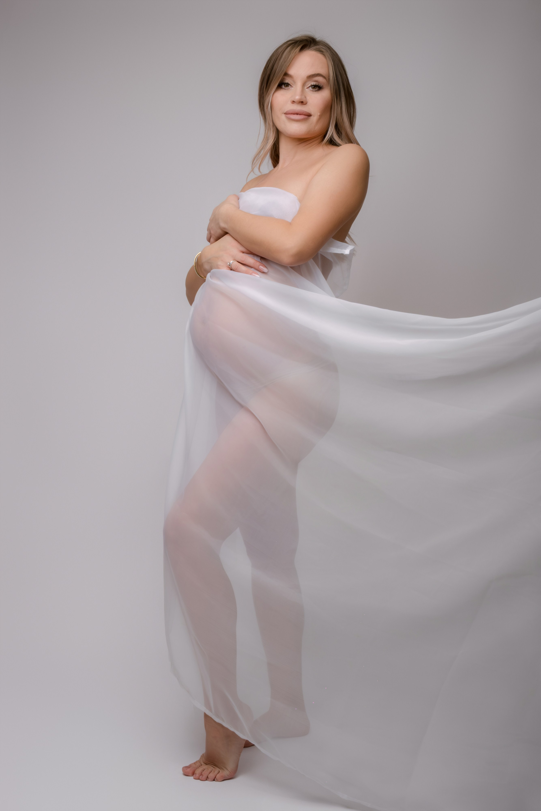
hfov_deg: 29.9
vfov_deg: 43.6
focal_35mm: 45
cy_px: 406
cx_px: 270
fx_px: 1014
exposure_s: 1/200
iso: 1250
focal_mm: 30
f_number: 16
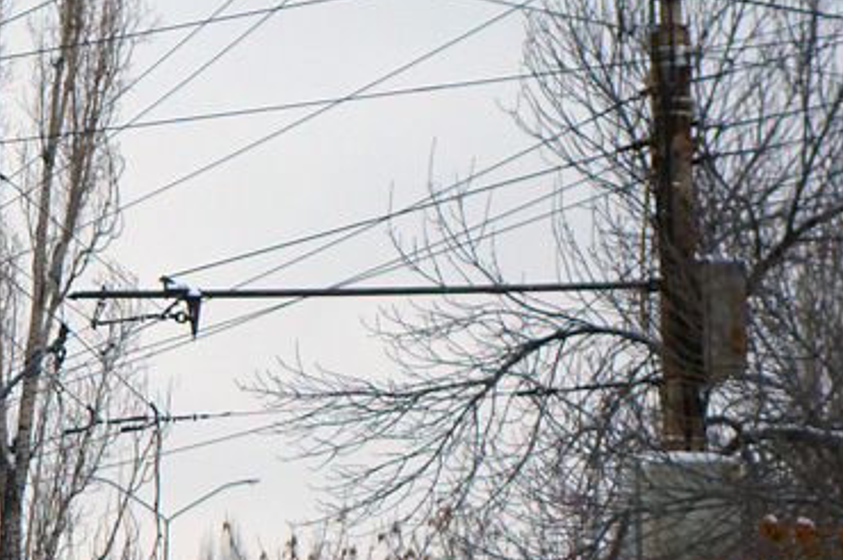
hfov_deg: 7.7
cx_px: -426
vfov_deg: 5.2
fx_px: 6153
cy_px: 665
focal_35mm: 263
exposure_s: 1/500
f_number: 4.5
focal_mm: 30.14
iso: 320
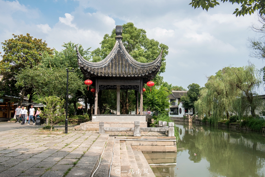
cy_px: 88
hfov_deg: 60.3
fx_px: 228
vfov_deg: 42.4
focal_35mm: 31
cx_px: 132
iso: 125
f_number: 16
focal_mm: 31
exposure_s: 1/80
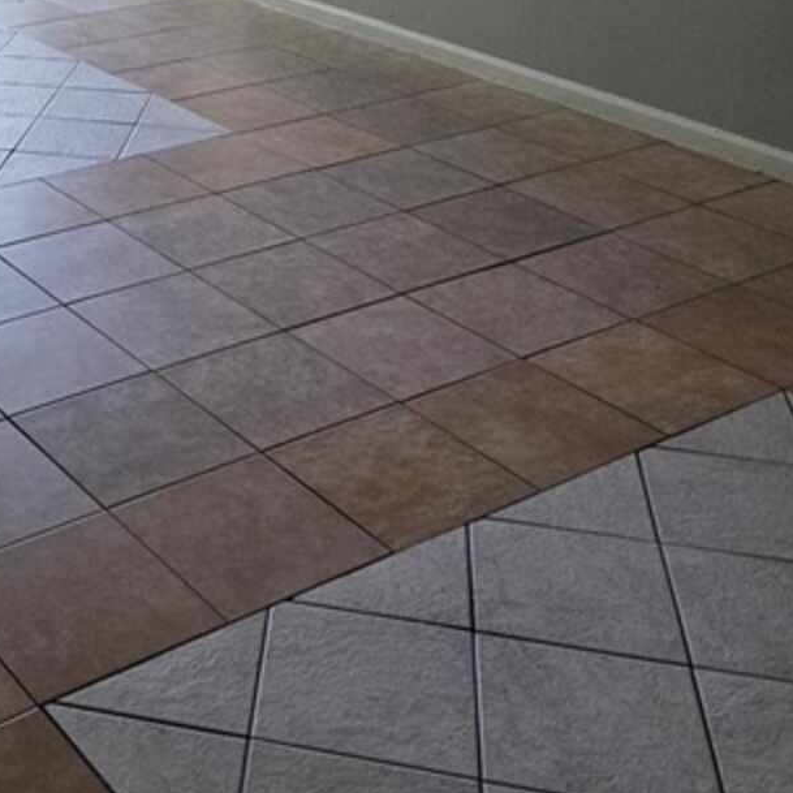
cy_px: -92
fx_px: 1477
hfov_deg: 28.6
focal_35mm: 57
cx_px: 46
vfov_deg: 27.4
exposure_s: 1/180
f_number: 1.8
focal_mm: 5.4
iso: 250
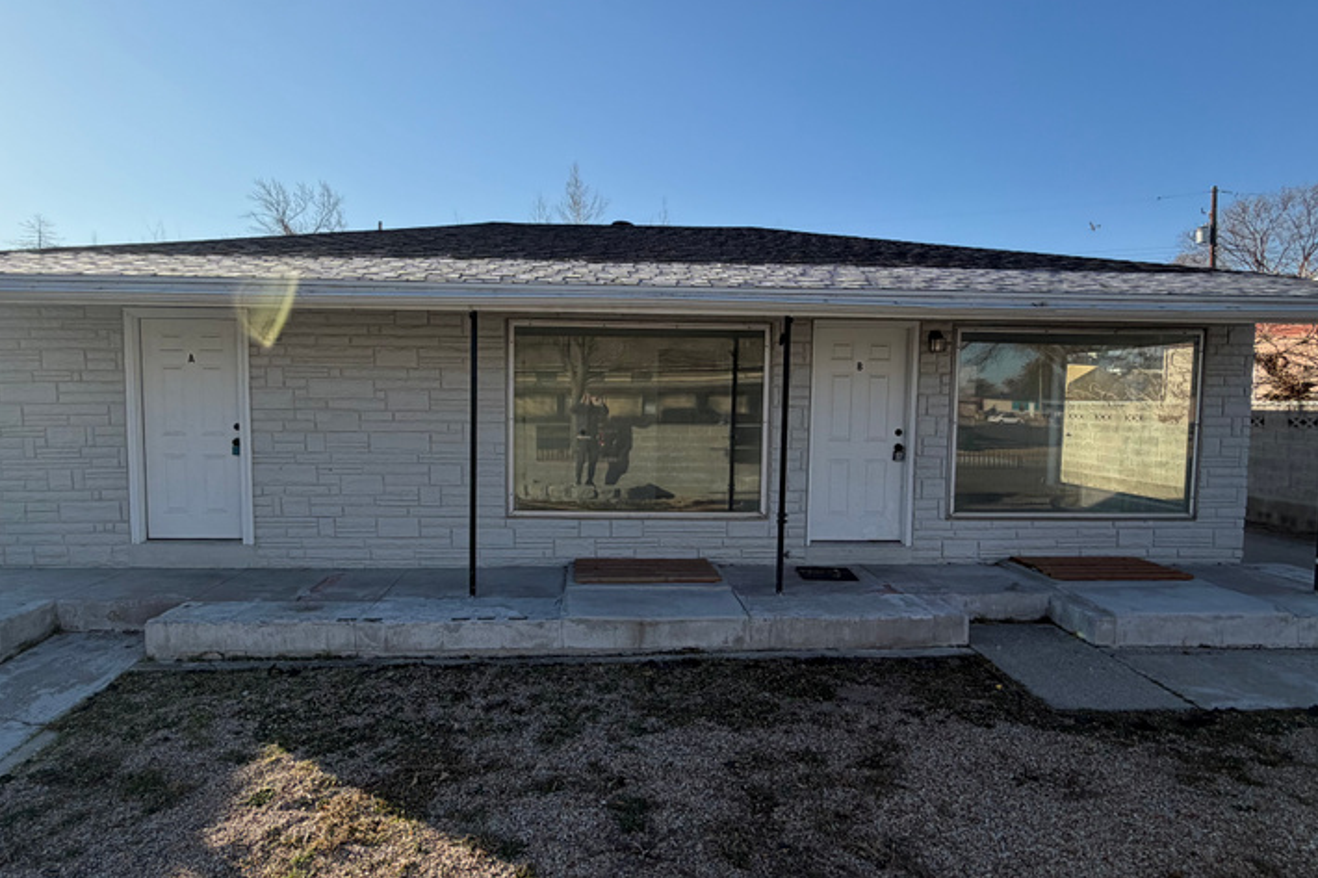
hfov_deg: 81.2
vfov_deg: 59.5
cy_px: 447
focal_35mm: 21
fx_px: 769
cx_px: 624
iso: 40
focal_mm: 2.22
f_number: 2.2
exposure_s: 1/770
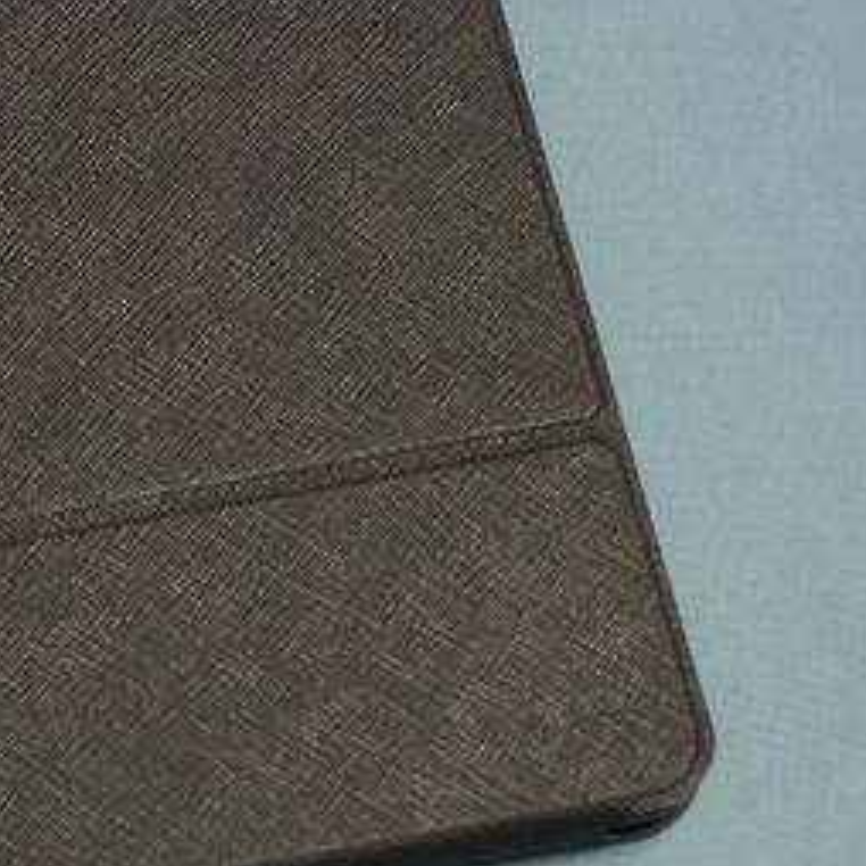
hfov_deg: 10.8
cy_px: 474
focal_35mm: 158
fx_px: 4472
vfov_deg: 11.1
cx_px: -314
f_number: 7.1
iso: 3200
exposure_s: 1/160
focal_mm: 57
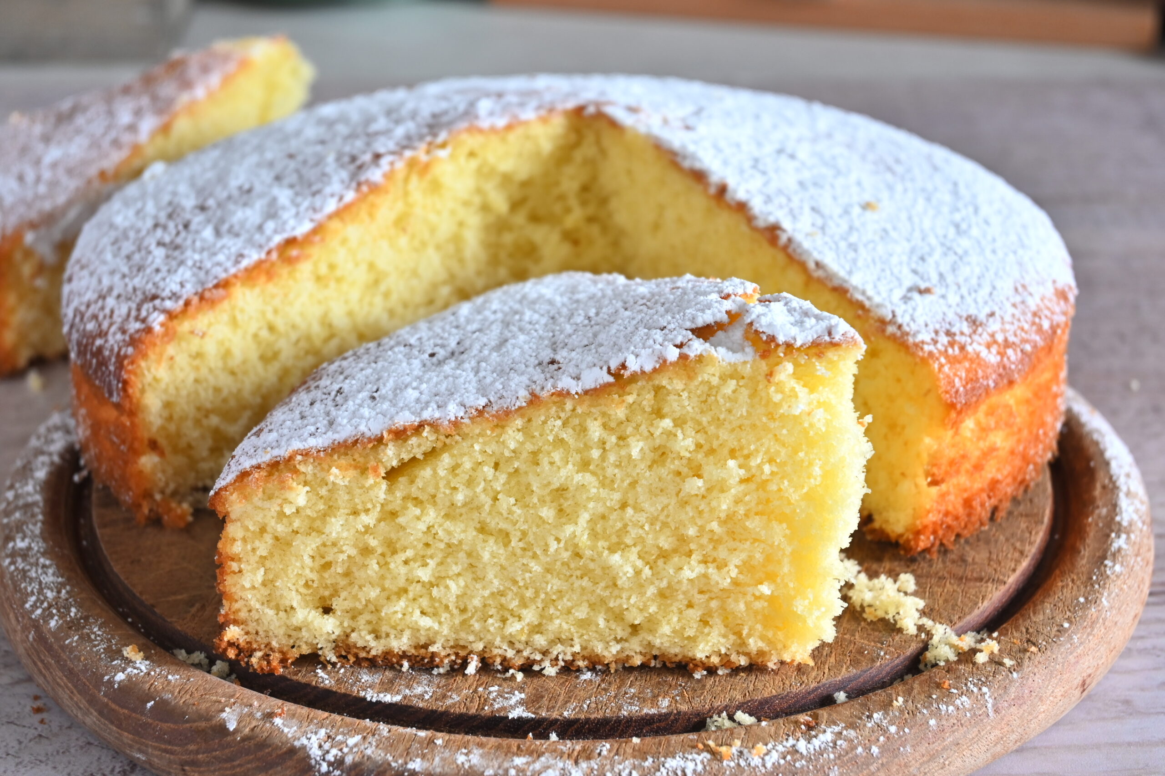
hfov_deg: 29.3
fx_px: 2232
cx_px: 582
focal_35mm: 69
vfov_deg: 19.7
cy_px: 388
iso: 200
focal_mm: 46
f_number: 6.3
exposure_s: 1/10
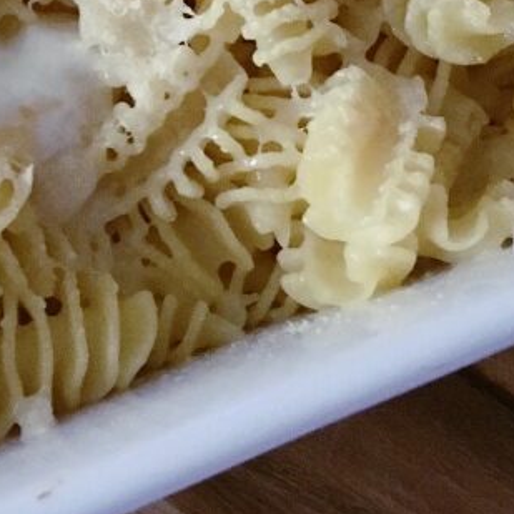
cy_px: -80
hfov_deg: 20.6
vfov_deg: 19.8
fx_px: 1394
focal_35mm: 83
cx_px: 78
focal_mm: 4.15
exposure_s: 1/17
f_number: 2.2
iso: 500
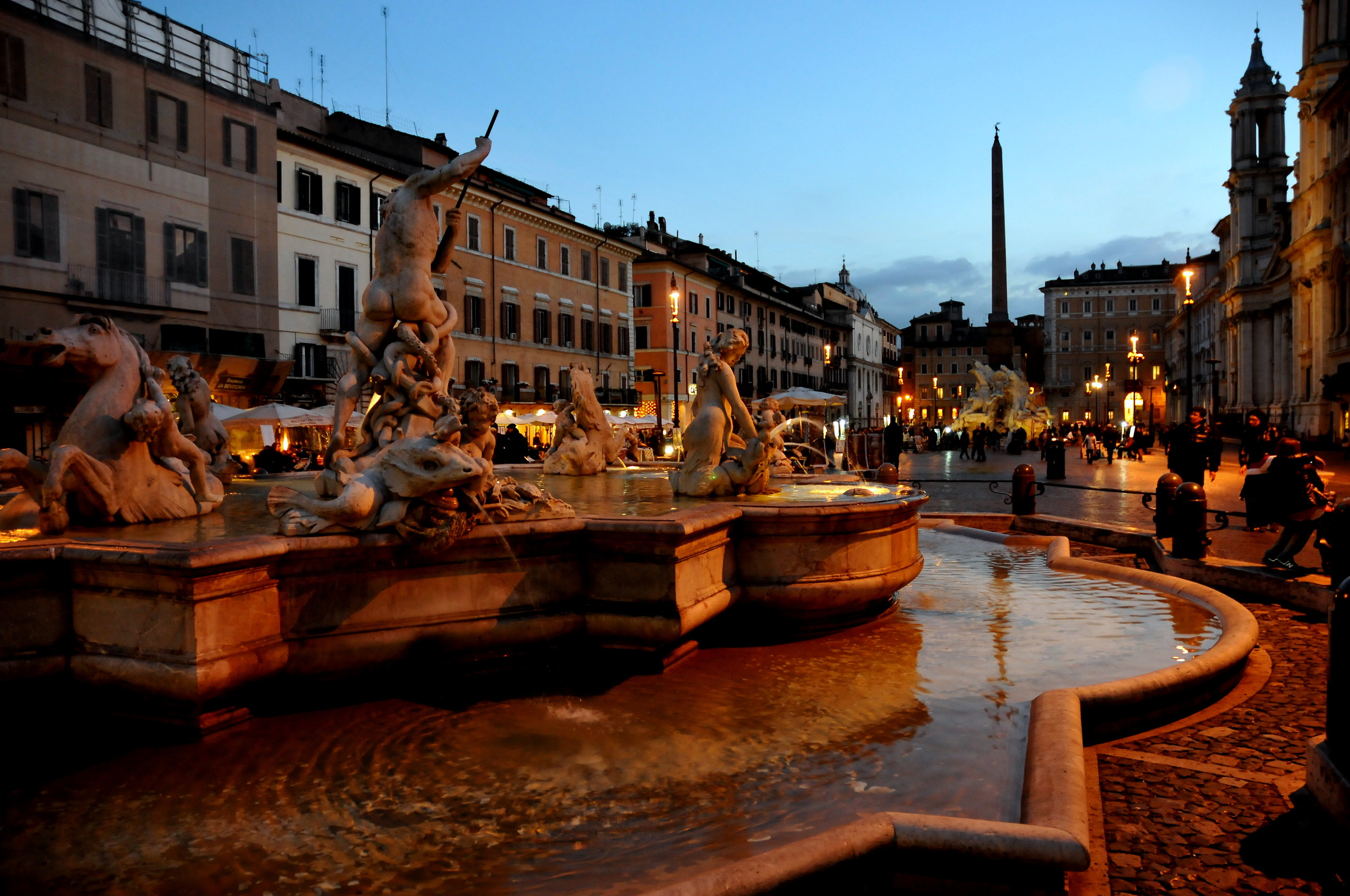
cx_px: 675
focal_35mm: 27
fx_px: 1011
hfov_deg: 67.4
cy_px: 448
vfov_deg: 47.8
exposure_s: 1/10
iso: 1000
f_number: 3.5
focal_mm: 18
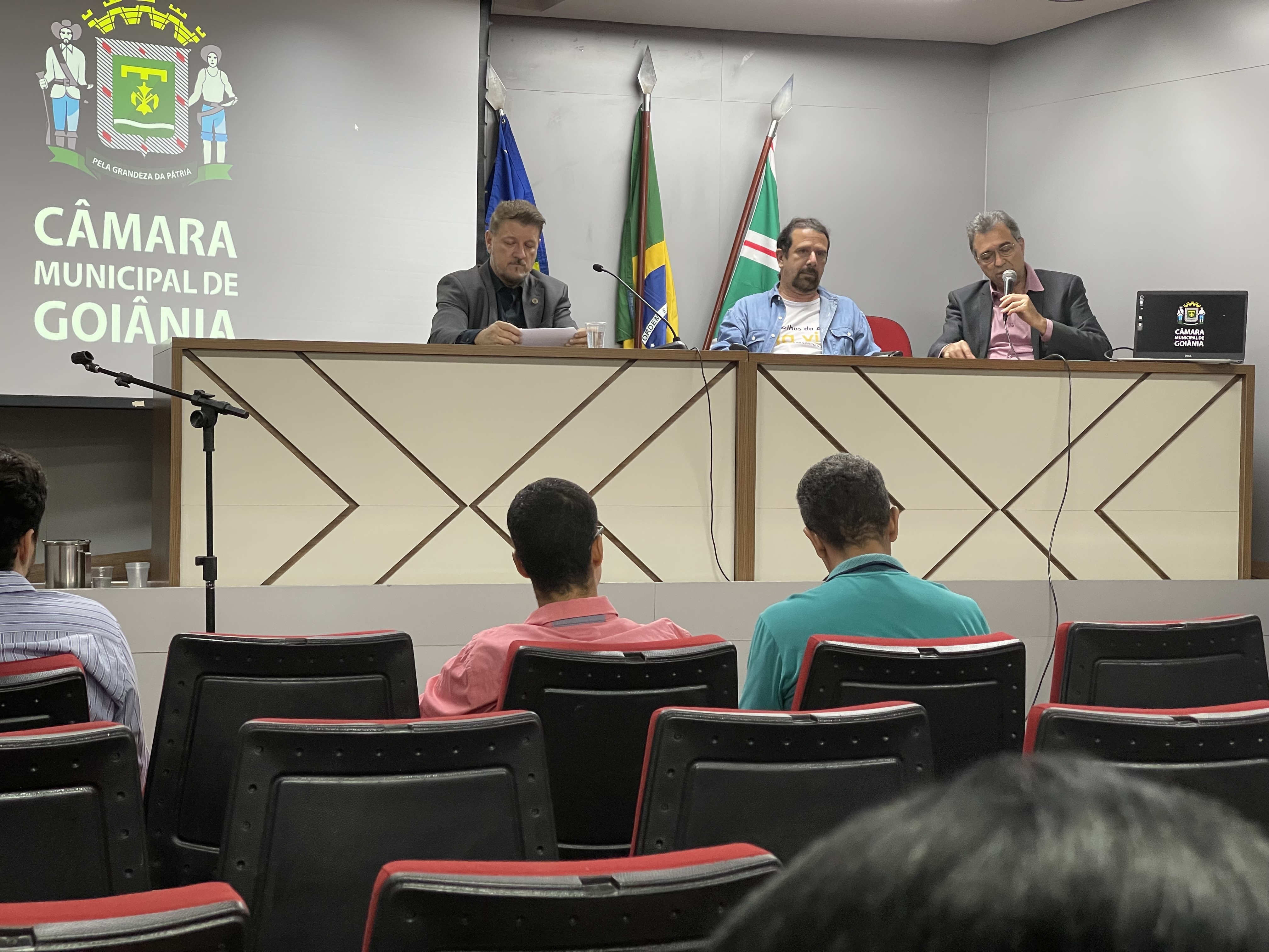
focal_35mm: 64
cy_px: 476
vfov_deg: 22.9
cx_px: 634
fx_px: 2346
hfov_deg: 30.3
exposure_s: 1/60
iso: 200
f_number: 2.2
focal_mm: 7.5
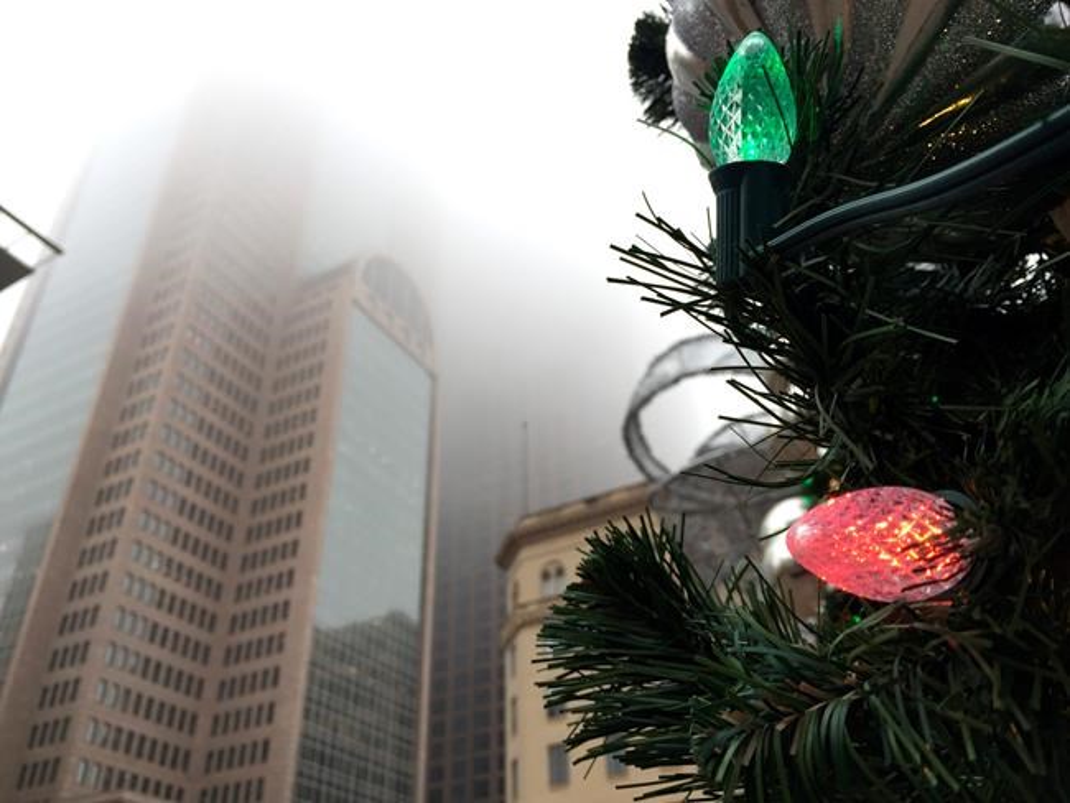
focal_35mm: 29
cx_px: 535
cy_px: 402
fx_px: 897
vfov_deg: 48.3
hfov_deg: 61.6
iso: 32
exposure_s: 1/60
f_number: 2.2
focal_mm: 4.15
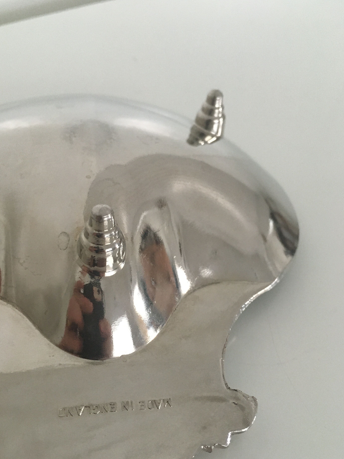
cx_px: 160
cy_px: 250
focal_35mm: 32
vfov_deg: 56.7
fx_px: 424
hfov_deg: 44.1
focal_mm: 4.15
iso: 200
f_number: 2.2
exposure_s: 1/25
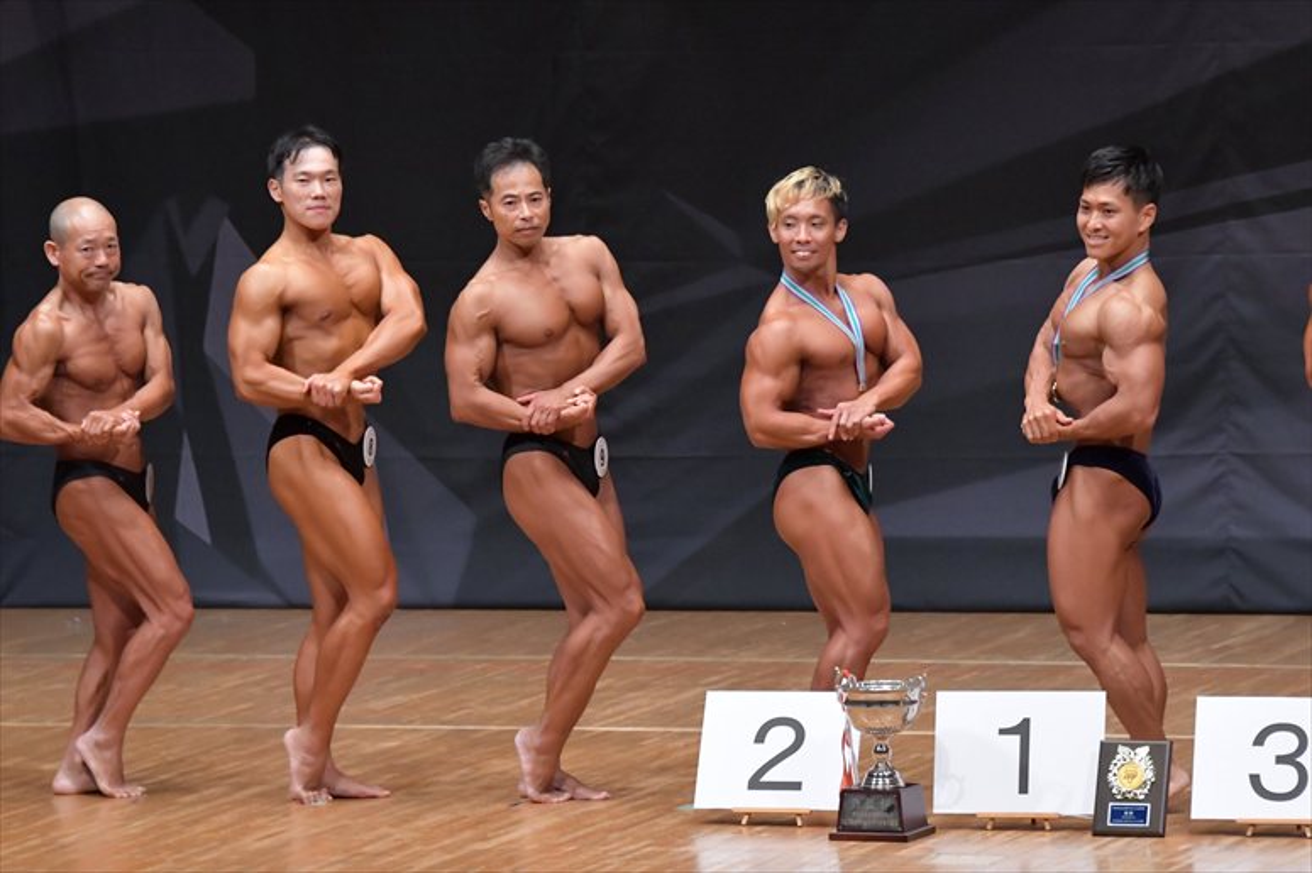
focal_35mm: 270
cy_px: 436
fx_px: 9835
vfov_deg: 5.1
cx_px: 656
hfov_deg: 7.6
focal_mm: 180
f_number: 5.6
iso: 6400
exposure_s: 1/400
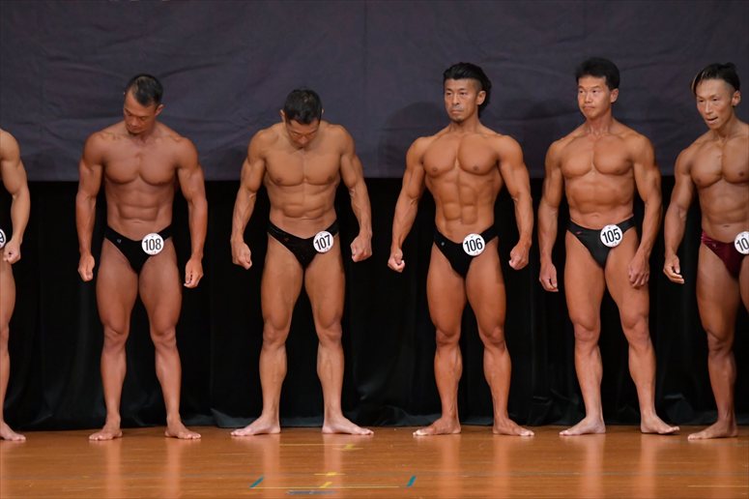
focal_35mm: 285
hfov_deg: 7.2
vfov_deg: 4.8
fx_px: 5927
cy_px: 250
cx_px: 374
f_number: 5.6
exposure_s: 1/400
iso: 5000
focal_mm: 190
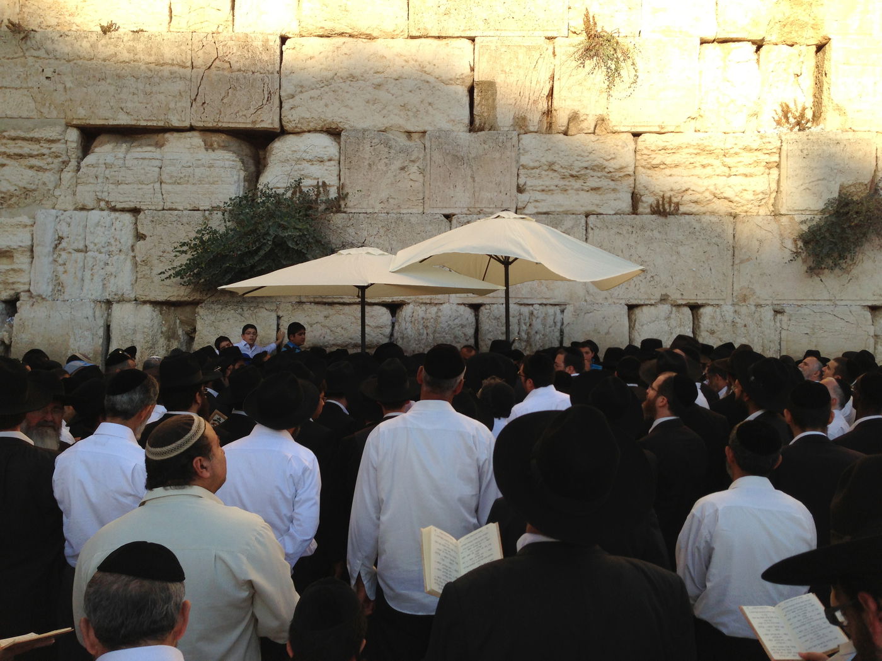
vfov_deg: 42.9
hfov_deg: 55.4
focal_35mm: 33
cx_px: 441
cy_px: 330
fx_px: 841
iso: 50
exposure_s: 1/630
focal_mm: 4.13
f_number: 2.4
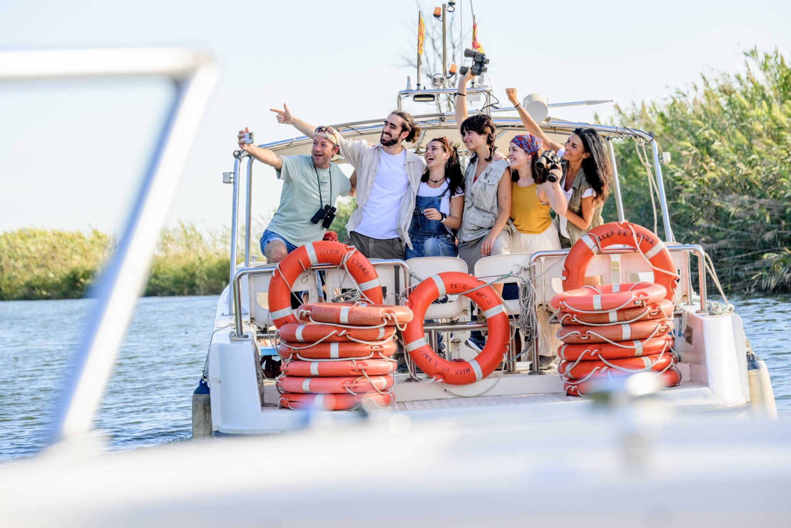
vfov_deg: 9.8
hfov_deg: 14.7
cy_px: 264
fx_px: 3076
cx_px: 396
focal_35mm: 140
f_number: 6.3
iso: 640
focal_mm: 140
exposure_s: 1/1250
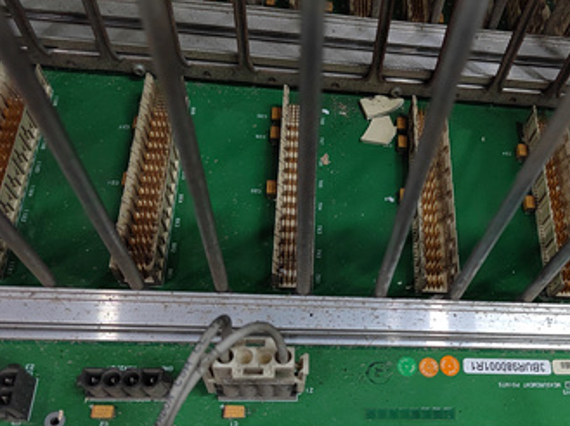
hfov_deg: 51.4
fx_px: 576
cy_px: 273
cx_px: 395
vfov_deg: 40.3
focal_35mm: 35
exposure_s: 1/100
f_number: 1.9
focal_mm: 5.52
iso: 1797
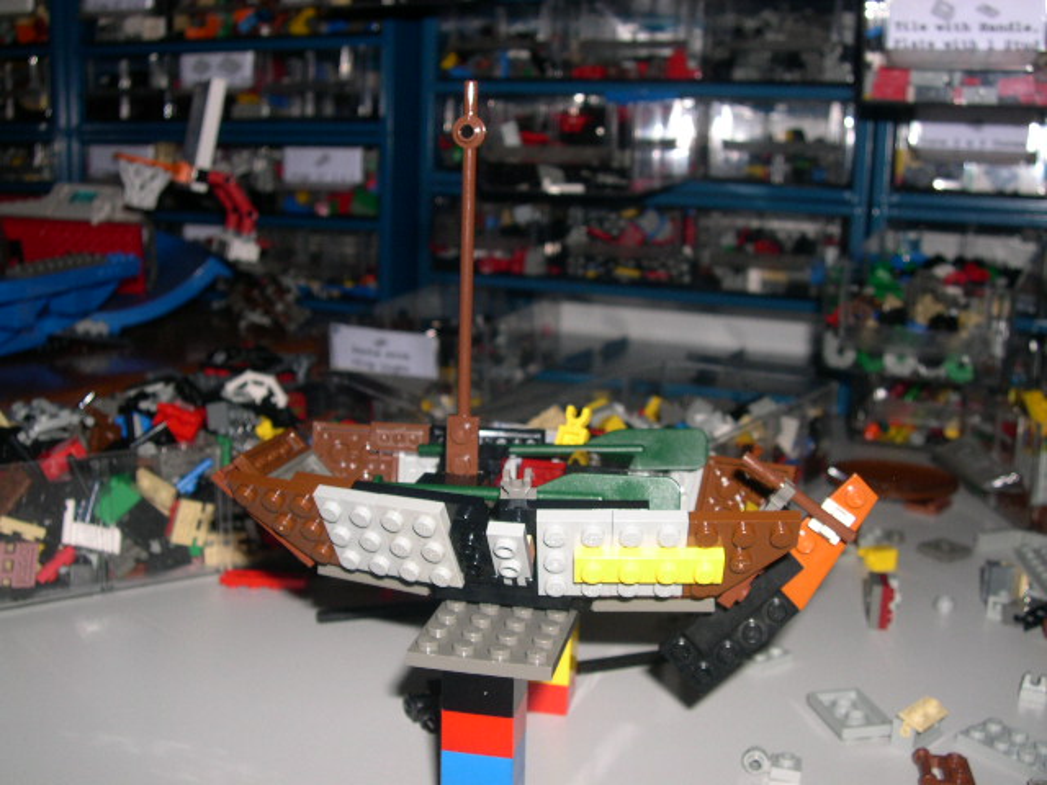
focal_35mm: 38
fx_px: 1149
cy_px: 392
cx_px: 524
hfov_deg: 49.0
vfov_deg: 37.7
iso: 100
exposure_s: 1/60
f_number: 7.6
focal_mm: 8
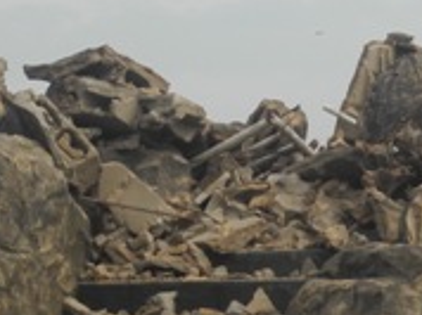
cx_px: 467
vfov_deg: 5.4
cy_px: 398
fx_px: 3336
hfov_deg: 7.2
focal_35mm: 274
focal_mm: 16.3
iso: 100
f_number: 4
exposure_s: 1/750
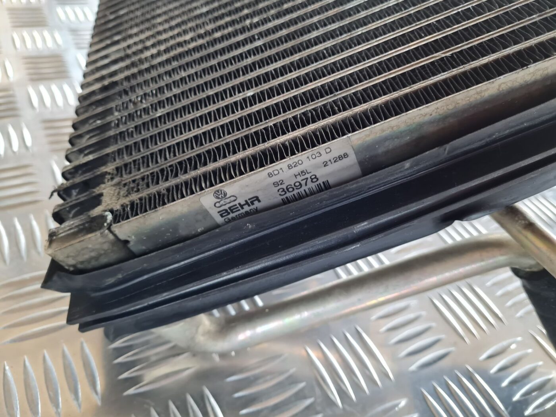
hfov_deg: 67.3
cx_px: 278
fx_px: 418
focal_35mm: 26
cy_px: 208
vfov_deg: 53.1
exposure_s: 1/50
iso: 200
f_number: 1.8
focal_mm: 5.4
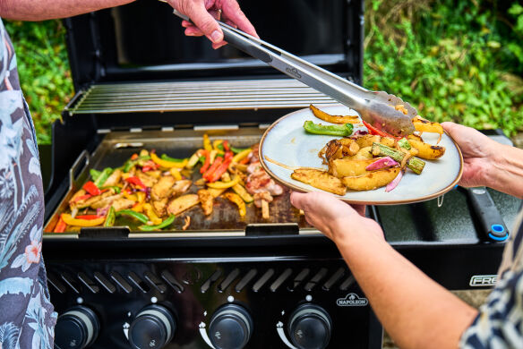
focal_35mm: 38
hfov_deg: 50.7
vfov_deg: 35.1
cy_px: 174
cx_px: 262
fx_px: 552
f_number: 3.8
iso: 100
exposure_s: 1/250
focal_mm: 38
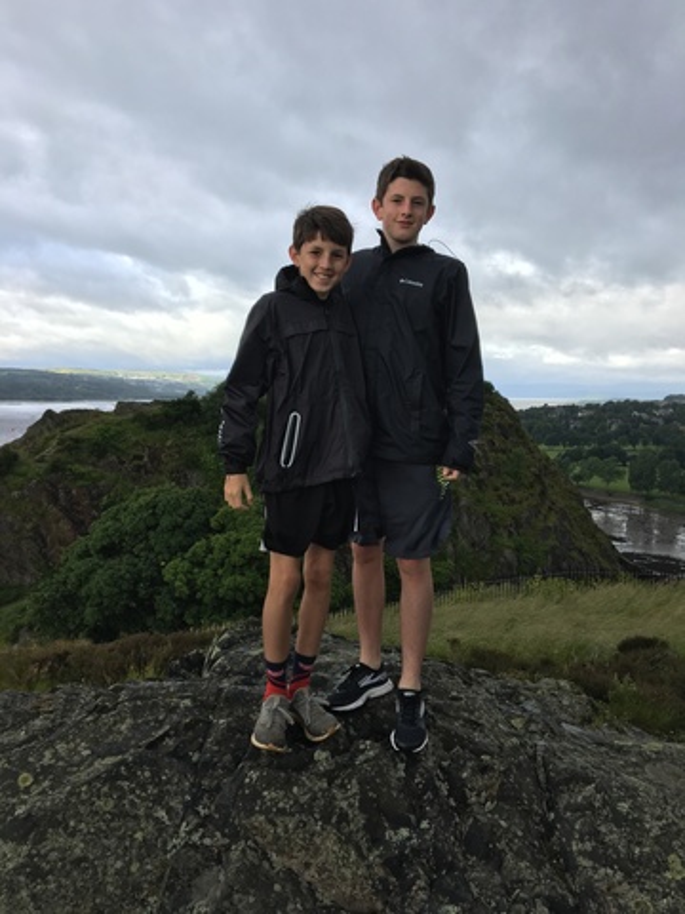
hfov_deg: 48.2
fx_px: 765
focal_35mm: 29
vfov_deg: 61.7
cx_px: 342
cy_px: 457
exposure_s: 1/469
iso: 25
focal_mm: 4.15
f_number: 2.2
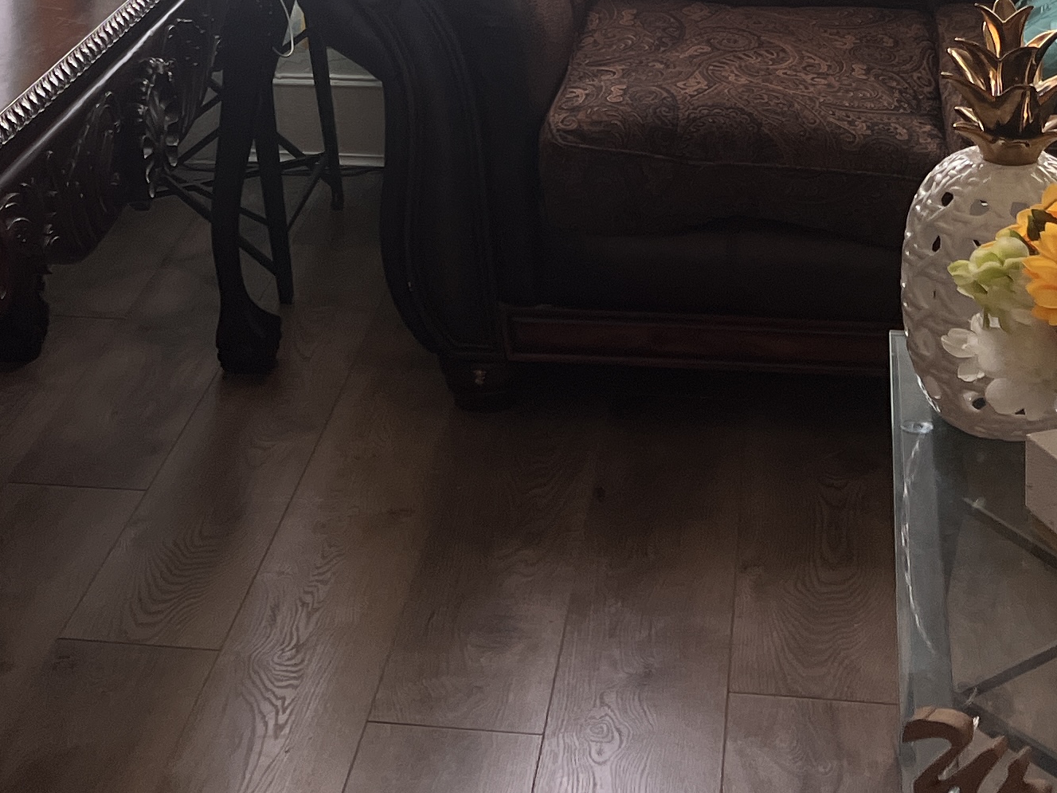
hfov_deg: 24.7
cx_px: 471
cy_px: -378
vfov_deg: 17.0
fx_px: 2412
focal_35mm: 79
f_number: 1.5
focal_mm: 5.7
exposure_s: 1/254
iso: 40
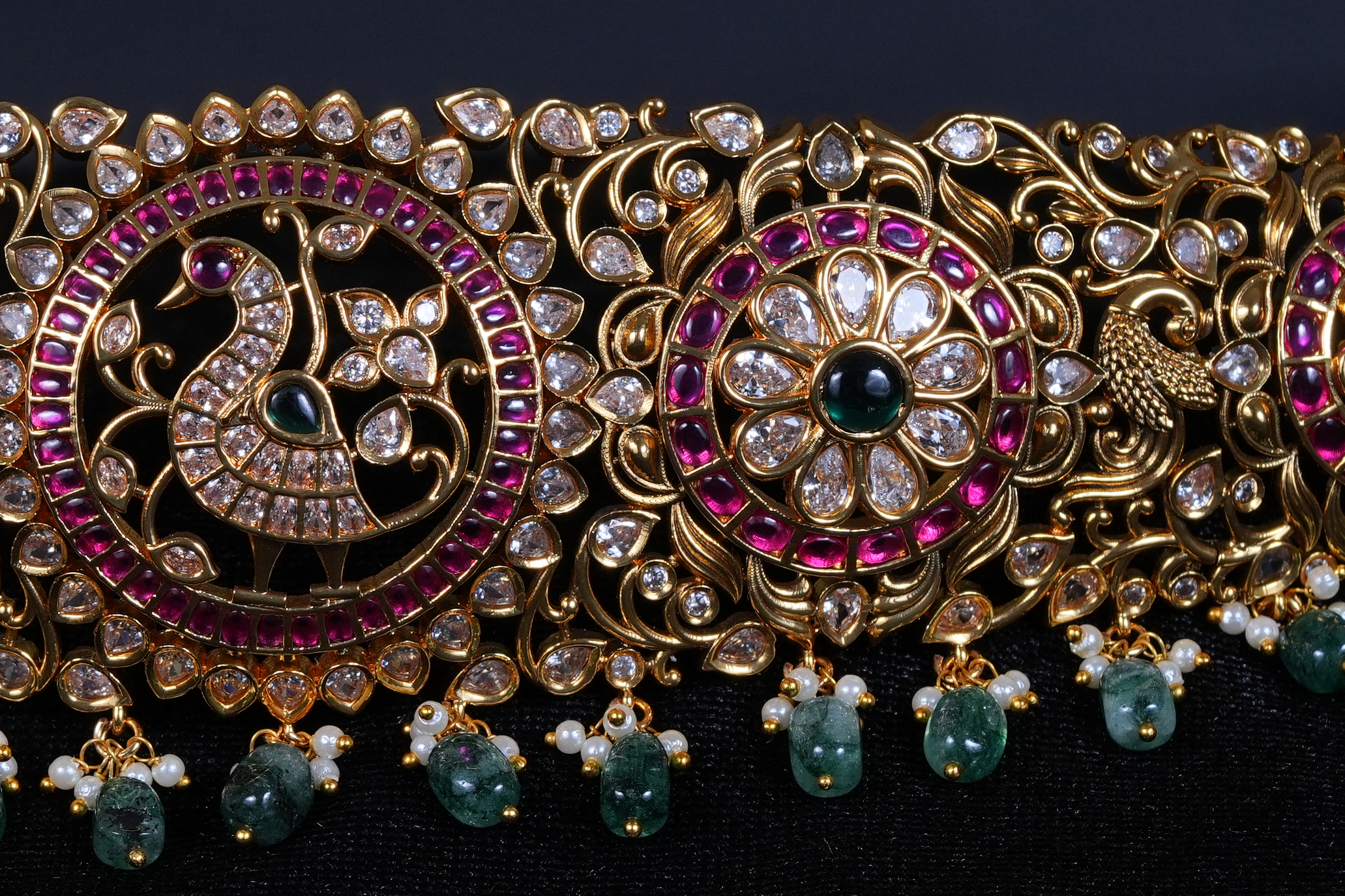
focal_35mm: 311
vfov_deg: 4.4
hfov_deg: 6.6
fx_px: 11618
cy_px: 301
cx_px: 289
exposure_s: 1/100
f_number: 8
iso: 200
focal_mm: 90
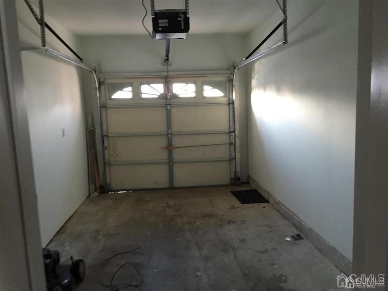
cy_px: 146
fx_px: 325
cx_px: 194
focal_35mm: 29
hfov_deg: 61.7
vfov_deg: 48.2
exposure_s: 1/24
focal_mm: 4.15
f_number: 2.2
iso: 250
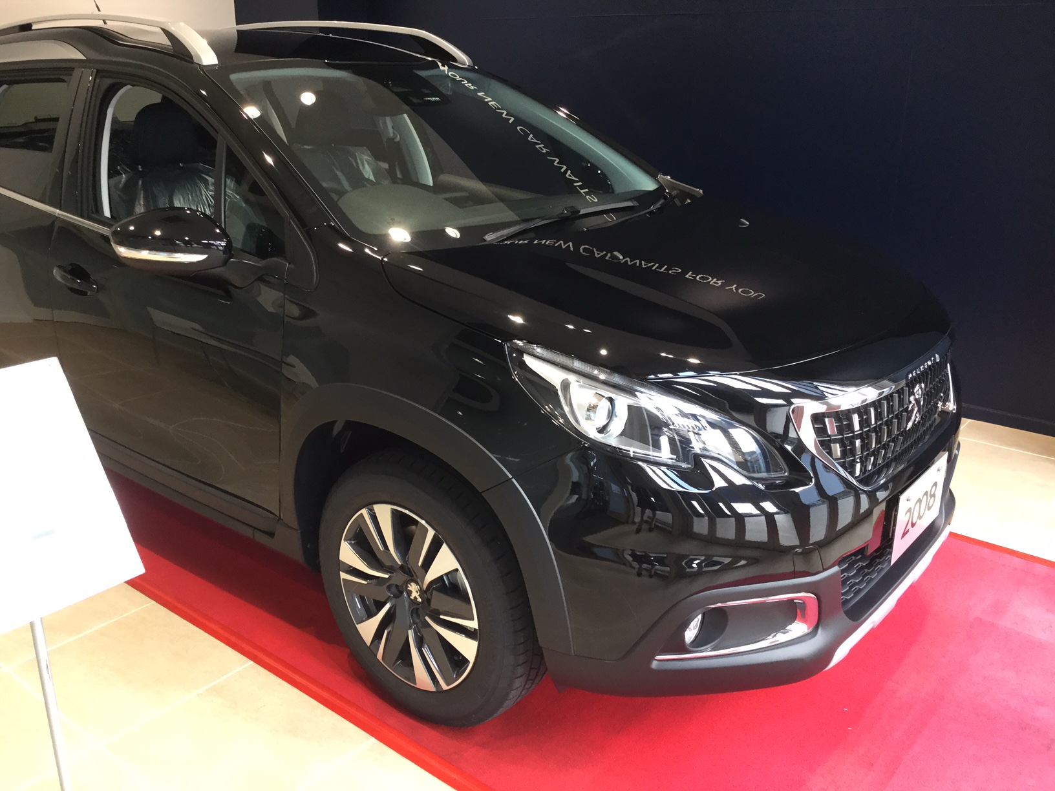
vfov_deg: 45.4
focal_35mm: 31
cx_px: 528
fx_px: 945
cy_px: 396
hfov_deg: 58.4
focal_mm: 3.3
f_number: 2.4
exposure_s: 1/30
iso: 64
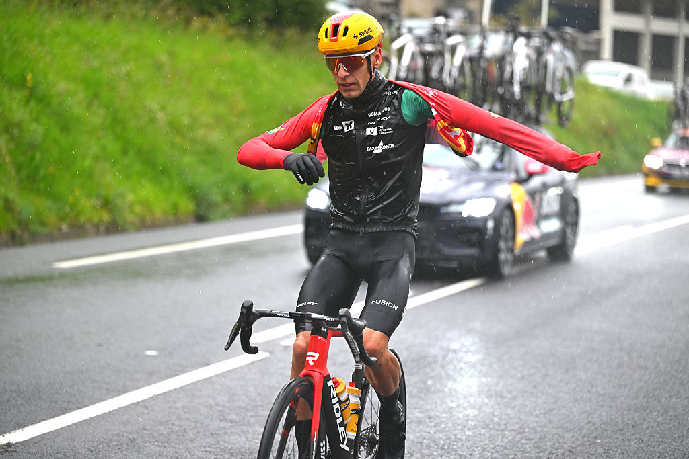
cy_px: 230
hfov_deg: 19.5
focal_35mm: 105
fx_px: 2010
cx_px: 344
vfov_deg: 13.0
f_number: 2.8
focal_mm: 105
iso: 500
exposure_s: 1/1000
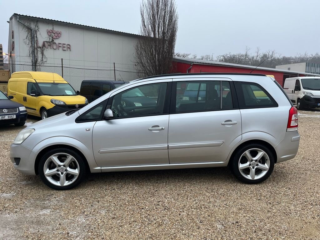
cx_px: 160
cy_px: 120
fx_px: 240
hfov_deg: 67.3
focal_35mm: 26
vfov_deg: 53.1
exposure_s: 1/121
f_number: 1.6
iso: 100
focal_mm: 5.1
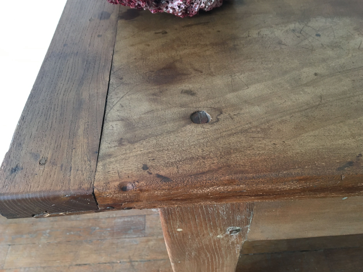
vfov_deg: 46.8
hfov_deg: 60.0
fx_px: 315
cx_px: 178
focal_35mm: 30
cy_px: 136
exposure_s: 1/33
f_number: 2.2
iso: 160
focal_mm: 4.15
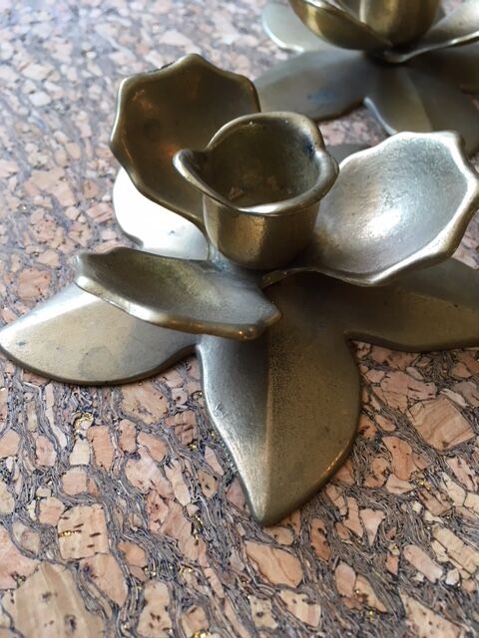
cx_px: 240
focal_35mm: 29
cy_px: 319
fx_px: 535
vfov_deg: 61.7
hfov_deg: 48.2
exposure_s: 1/33
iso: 50
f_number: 2.2
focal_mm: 4.15
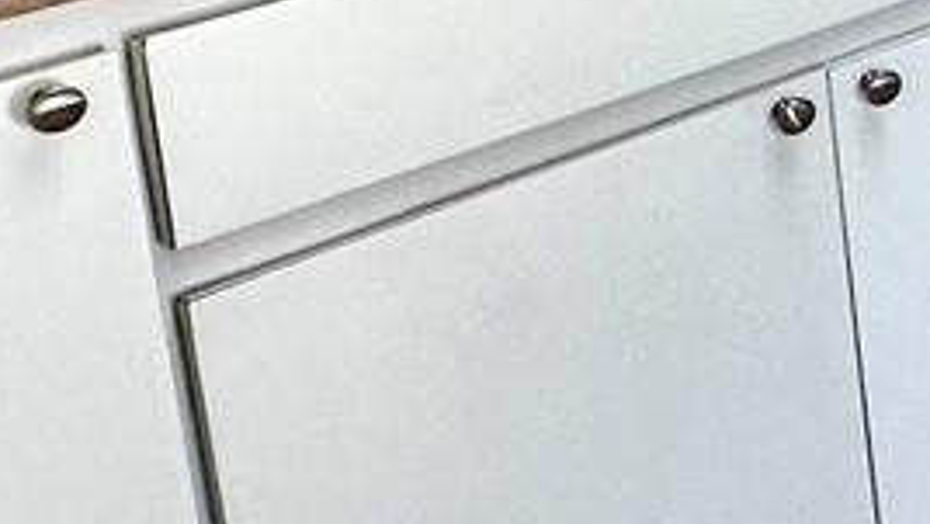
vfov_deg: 12.1
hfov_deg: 16.5
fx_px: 2245
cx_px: 1954
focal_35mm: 91
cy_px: -472
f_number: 2.2
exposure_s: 1/120
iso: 100
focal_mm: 2.22
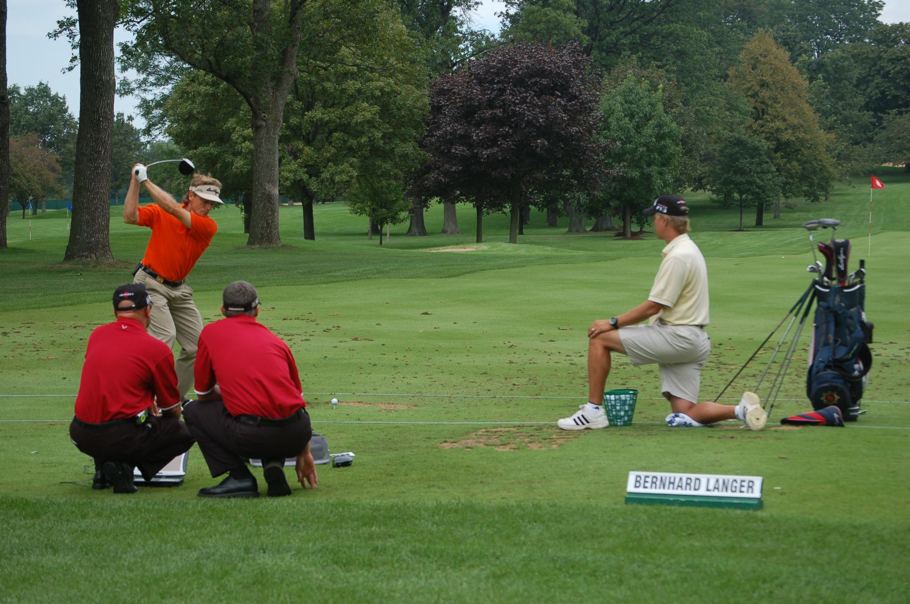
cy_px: 302
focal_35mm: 112
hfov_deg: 18.2
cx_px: 455
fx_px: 2841
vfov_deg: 12.2
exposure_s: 1/400
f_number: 5
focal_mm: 75
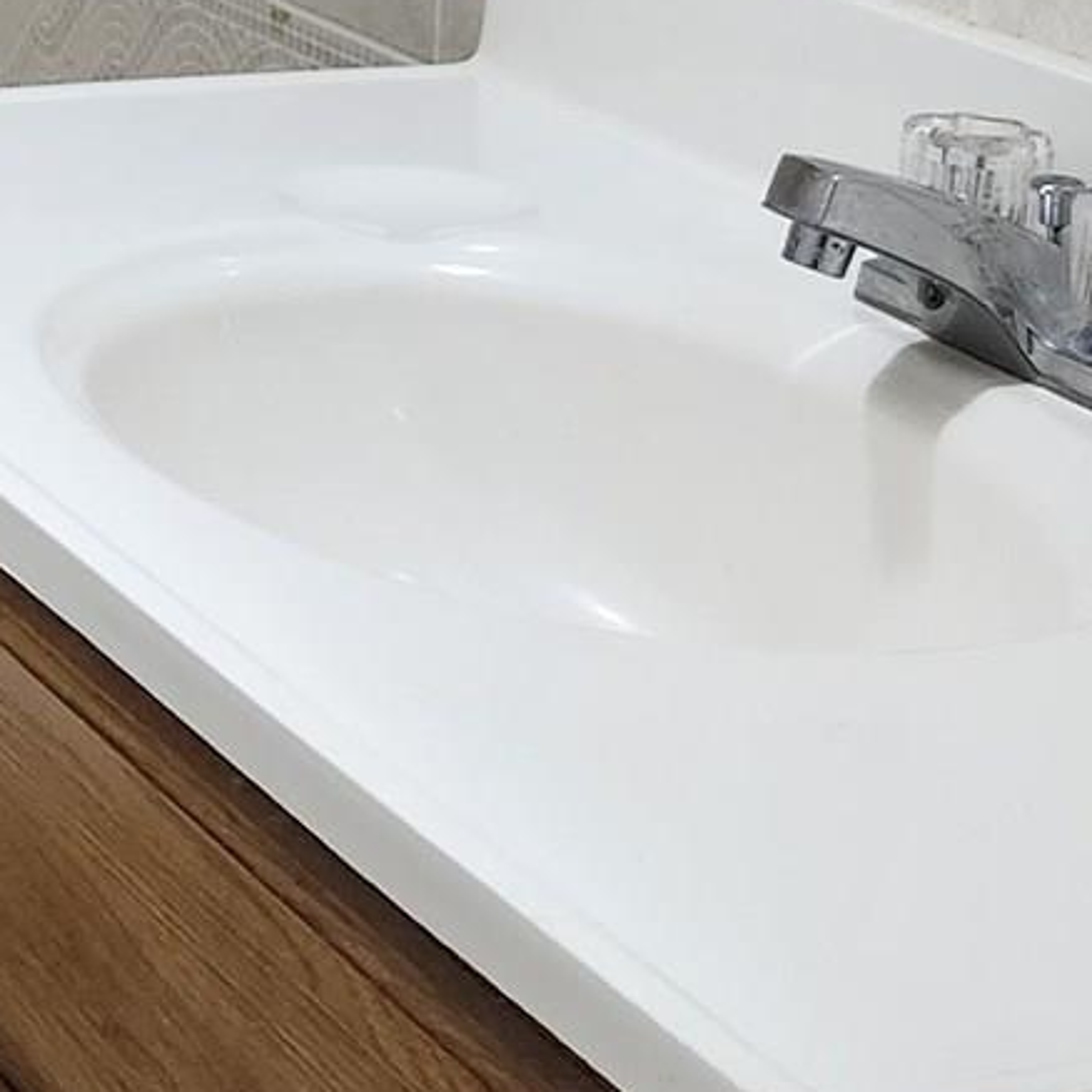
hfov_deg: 15.5
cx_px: -339
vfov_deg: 16.0
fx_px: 3819
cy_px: 45
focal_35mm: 107
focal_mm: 5.54
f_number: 1.8
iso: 800
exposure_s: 1/120
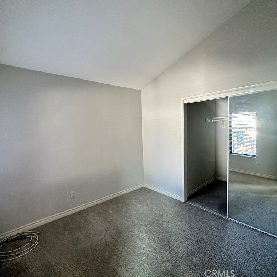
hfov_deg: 84.0
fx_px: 154
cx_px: 138
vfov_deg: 84.0
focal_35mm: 17
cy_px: 136
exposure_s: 1/60
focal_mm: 2.22
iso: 250
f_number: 2.2
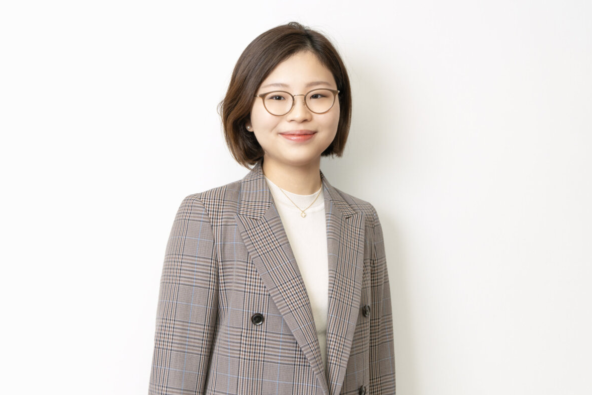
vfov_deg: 25.3
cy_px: 197
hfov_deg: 37.2
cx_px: 300
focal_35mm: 54
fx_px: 880
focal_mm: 35
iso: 400
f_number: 4
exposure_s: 1/160
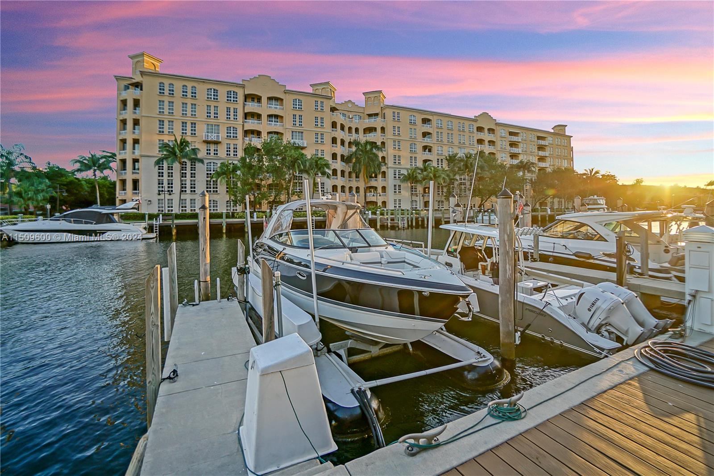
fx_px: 297
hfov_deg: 100.4
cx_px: 357
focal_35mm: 15
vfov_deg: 77.3
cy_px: 238
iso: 250
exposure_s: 1/800
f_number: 4
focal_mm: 10
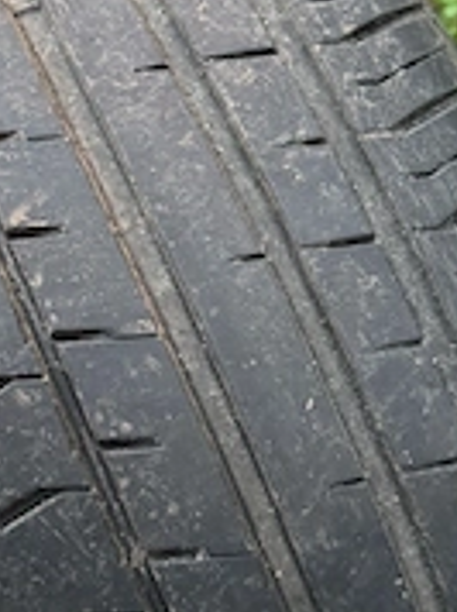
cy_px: 230
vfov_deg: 35.4
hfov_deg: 26.9
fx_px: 953
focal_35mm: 54
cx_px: 199
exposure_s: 1/60
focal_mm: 6.76
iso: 400
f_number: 1.78
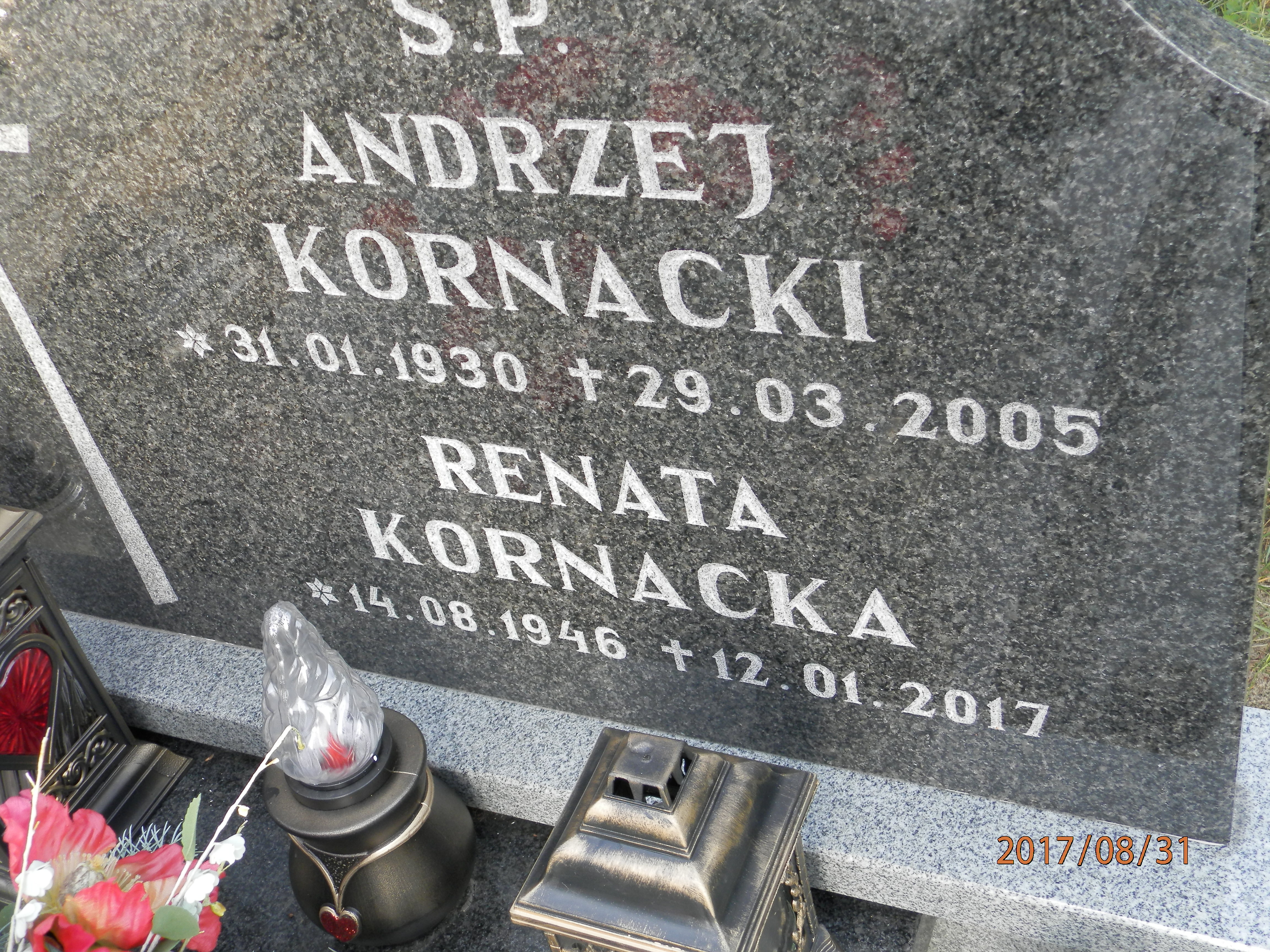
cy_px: 476
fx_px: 1468
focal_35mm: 40
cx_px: 635
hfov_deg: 46.8
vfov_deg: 36.0
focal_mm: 7.2
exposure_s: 1/40
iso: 80
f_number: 3.5
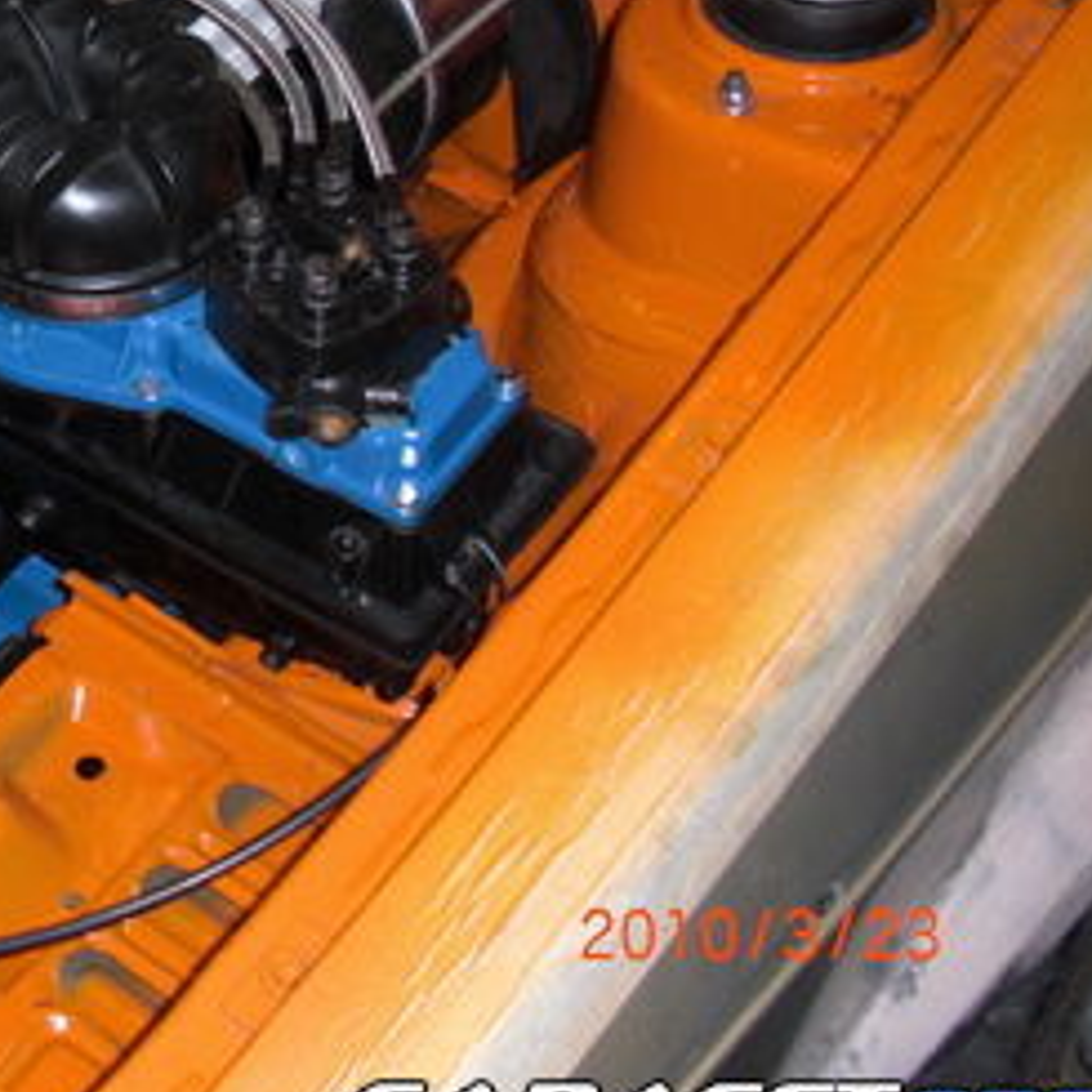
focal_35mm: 83
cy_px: 80
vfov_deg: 20.4
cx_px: -312
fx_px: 2962
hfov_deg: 19.3
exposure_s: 1/60
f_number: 2.8
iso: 100
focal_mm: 6.3
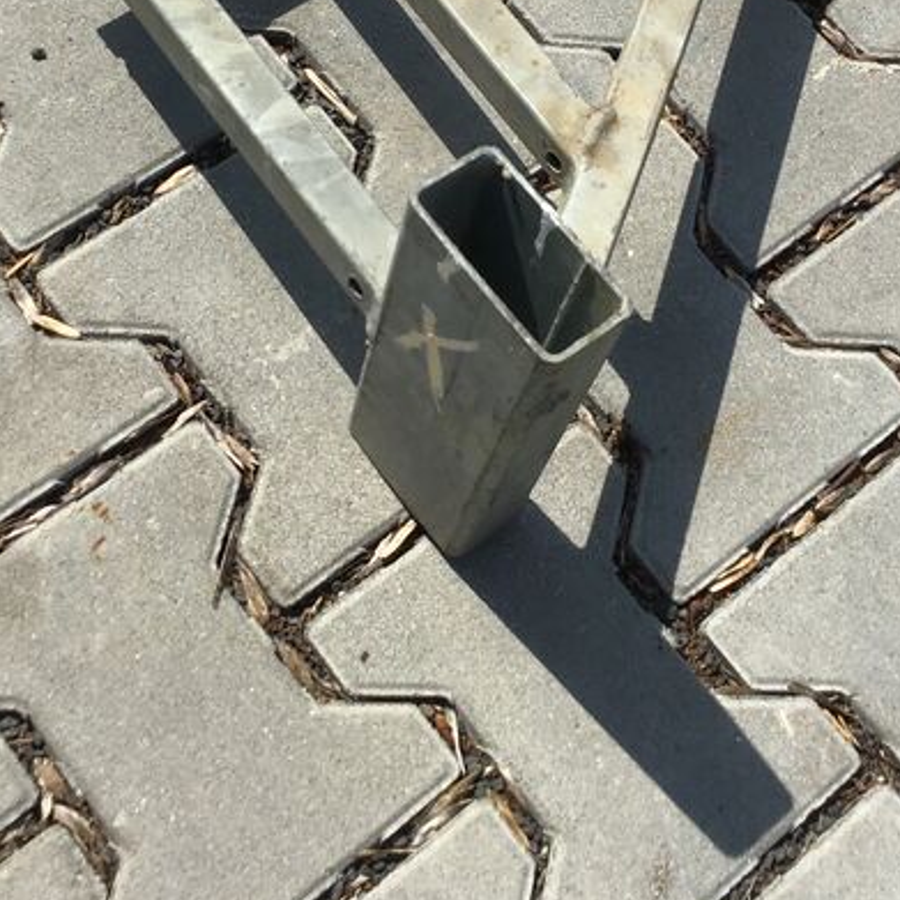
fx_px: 1647
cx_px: 401
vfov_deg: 30.2
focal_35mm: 56
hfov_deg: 30.5
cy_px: 255
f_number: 2.4
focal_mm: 3.3
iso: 25
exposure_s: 1/1567
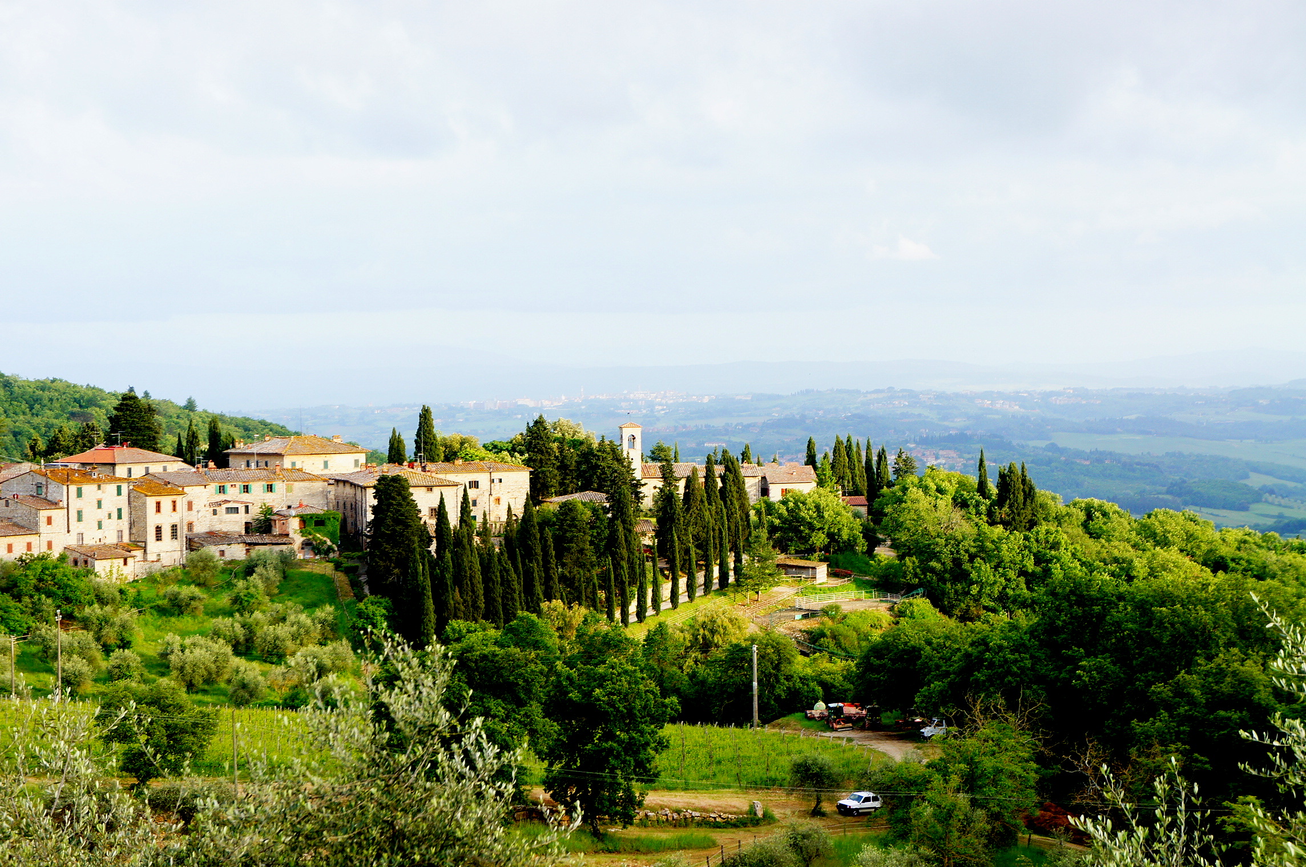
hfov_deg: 24.6
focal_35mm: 82
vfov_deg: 16.5
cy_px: 434
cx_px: 653
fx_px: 2989
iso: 200
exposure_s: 1/125
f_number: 5.6
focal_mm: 55
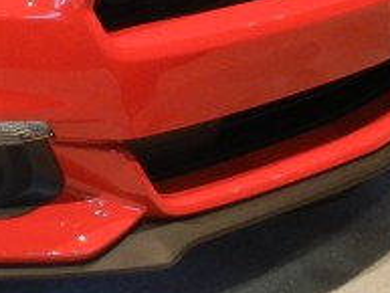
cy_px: -91
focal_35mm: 159
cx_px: -10
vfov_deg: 9.2
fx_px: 1792
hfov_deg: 12.3
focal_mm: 5.4
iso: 226
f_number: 3.5
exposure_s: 1/60
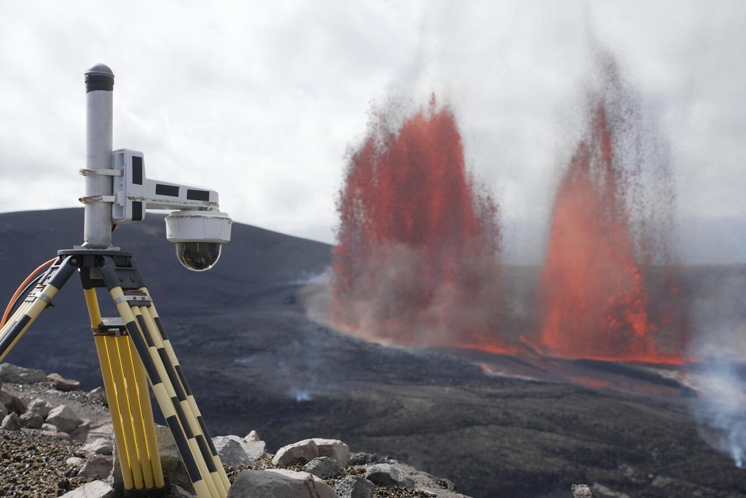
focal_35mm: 52
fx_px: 1078
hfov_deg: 38.2
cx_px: 373
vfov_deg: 26.0
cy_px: 249
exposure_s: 1/4000
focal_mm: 52
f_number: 6.3
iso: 1250
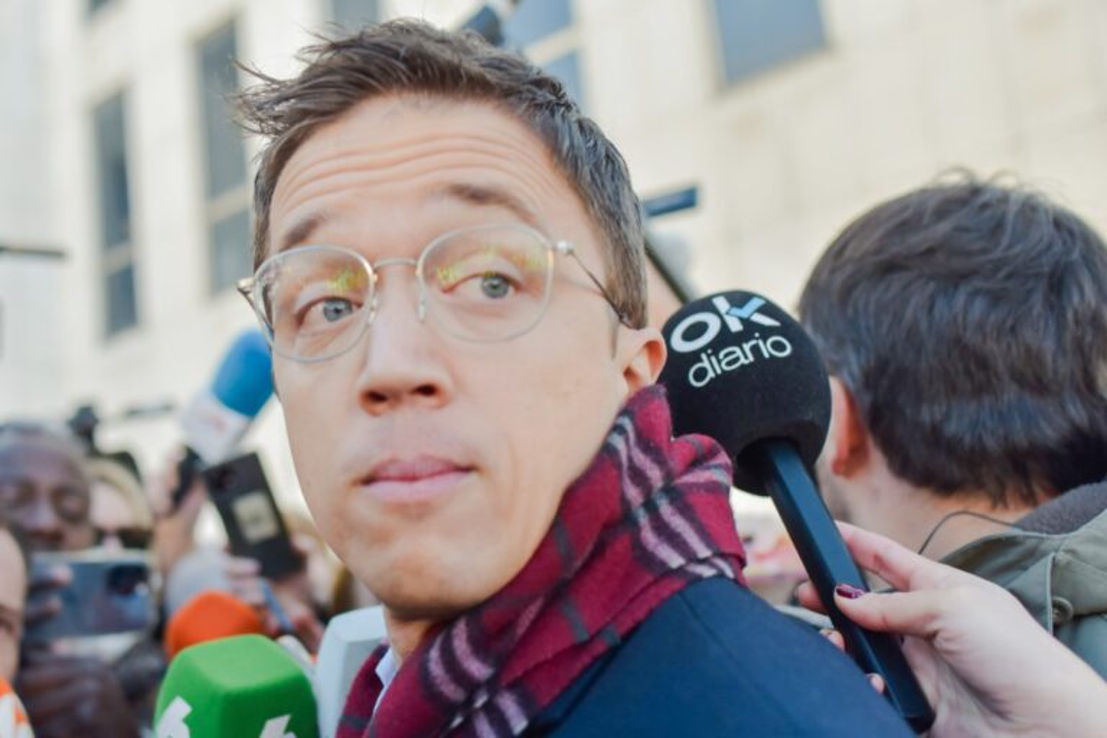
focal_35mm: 28
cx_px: 554
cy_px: 369
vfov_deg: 46.4
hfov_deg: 65.5
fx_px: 861
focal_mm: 28
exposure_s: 1/1600
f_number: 2.8
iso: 800
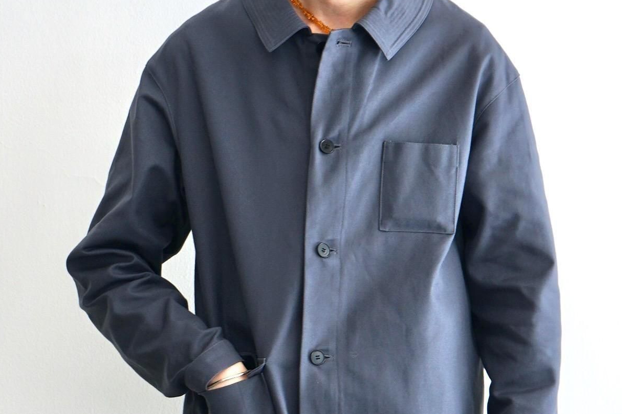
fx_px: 1624
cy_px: 382
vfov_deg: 14.4
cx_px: 310
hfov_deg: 21.7
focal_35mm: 94
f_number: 5.6
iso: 320
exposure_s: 1/80
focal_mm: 62
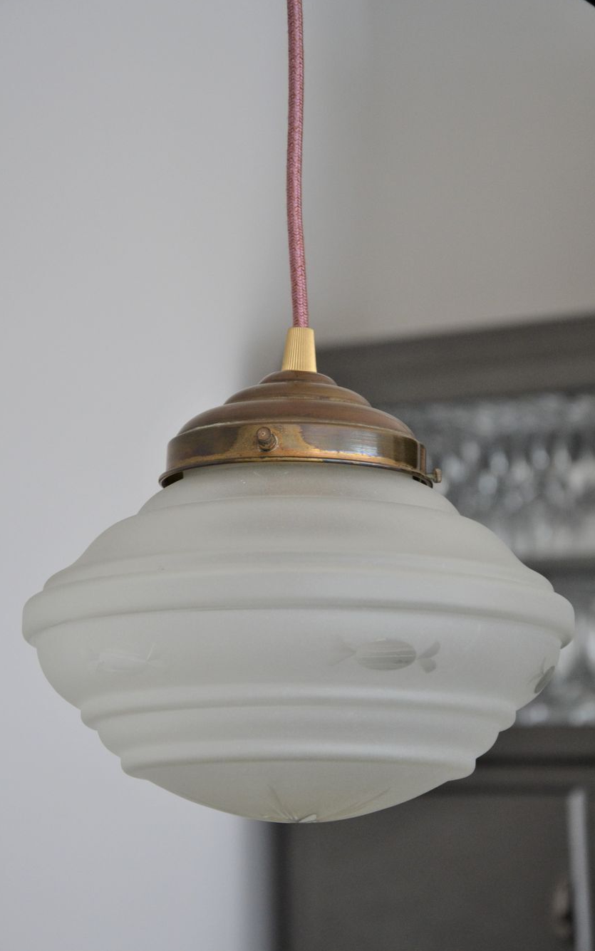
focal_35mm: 102
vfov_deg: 20.4
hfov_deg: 12.8
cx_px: 284
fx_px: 2645
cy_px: 473
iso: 900
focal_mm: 66
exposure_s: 1/125
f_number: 5.3
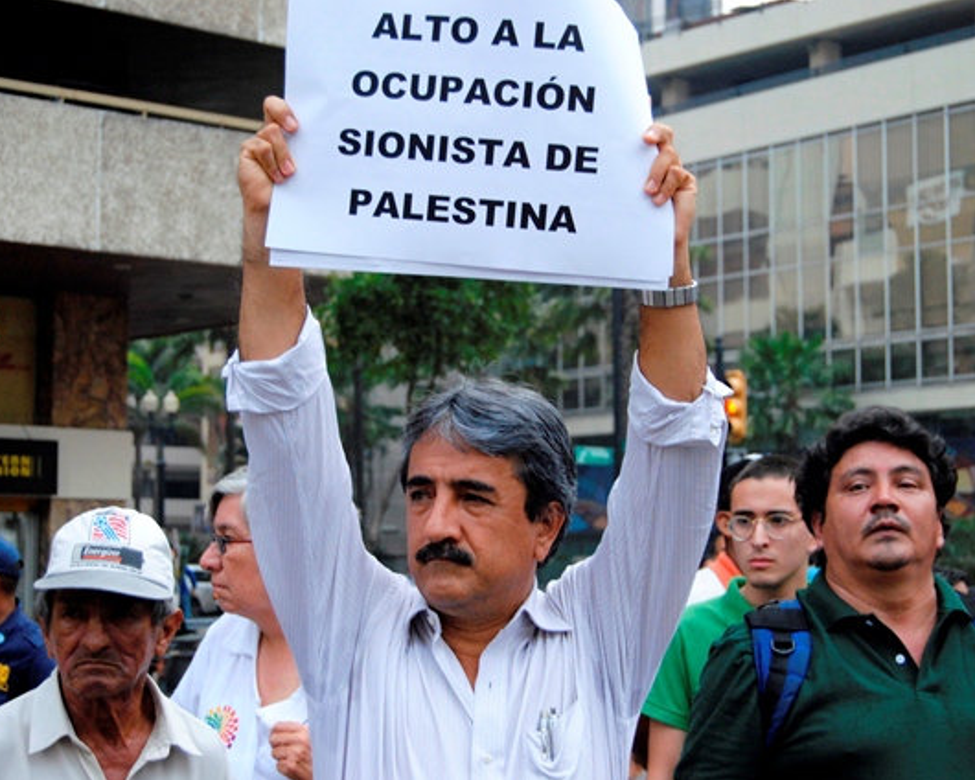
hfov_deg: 27.9
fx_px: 1962
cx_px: 489
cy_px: 390
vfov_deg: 22.5
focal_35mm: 68
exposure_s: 1/100
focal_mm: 40
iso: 800
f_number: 5
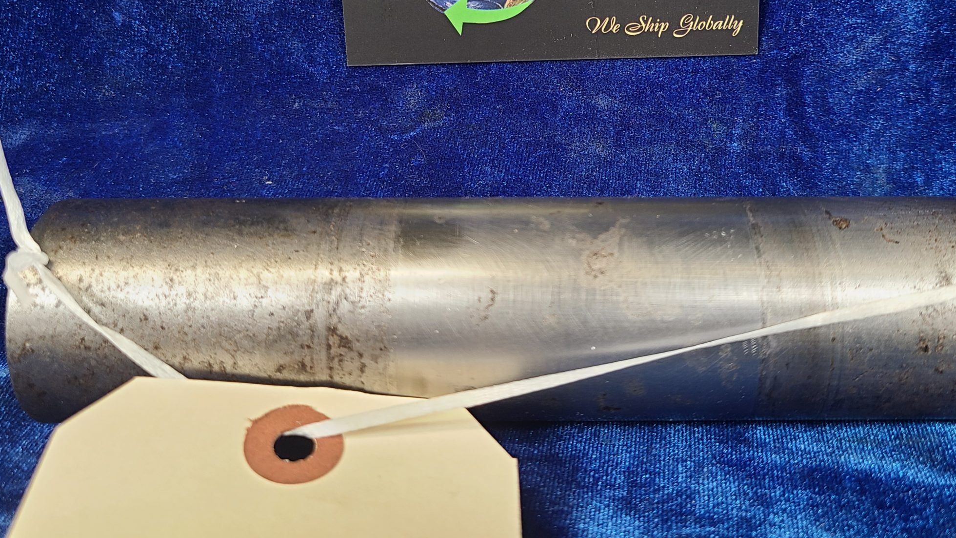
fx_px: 938
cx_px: 547
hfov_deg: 53.8
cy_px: 70
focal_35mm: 37
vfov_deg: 30.8
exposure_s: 1/60
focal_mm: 5.4
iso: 80
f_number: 1.8
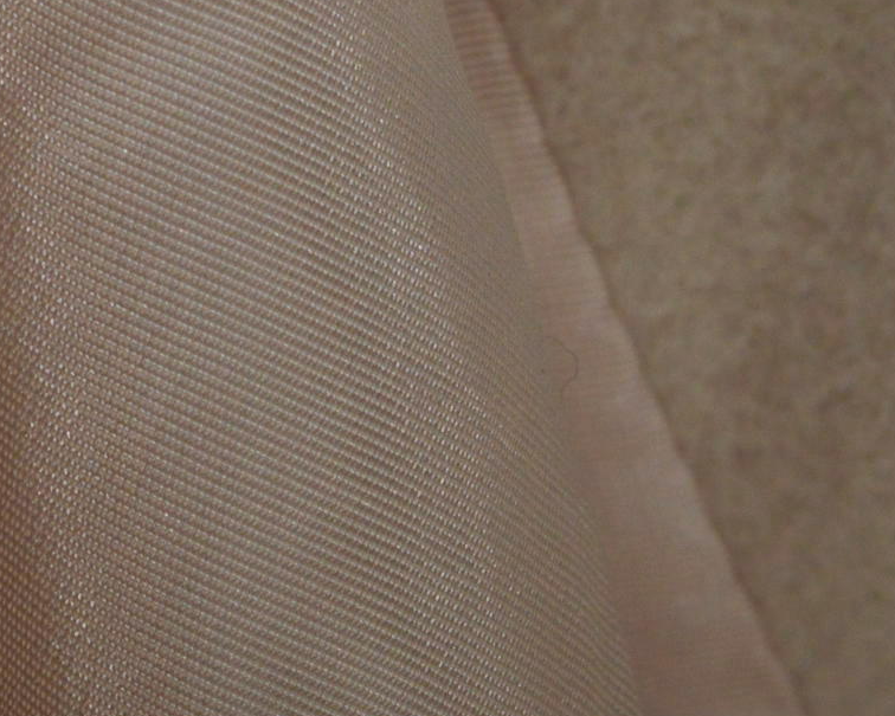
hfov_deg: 6.2
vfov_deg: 5.0
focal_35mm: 308
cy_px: -289
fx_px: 8156
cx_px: -290
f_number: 9
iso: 400
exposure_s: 1/200
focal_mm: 55
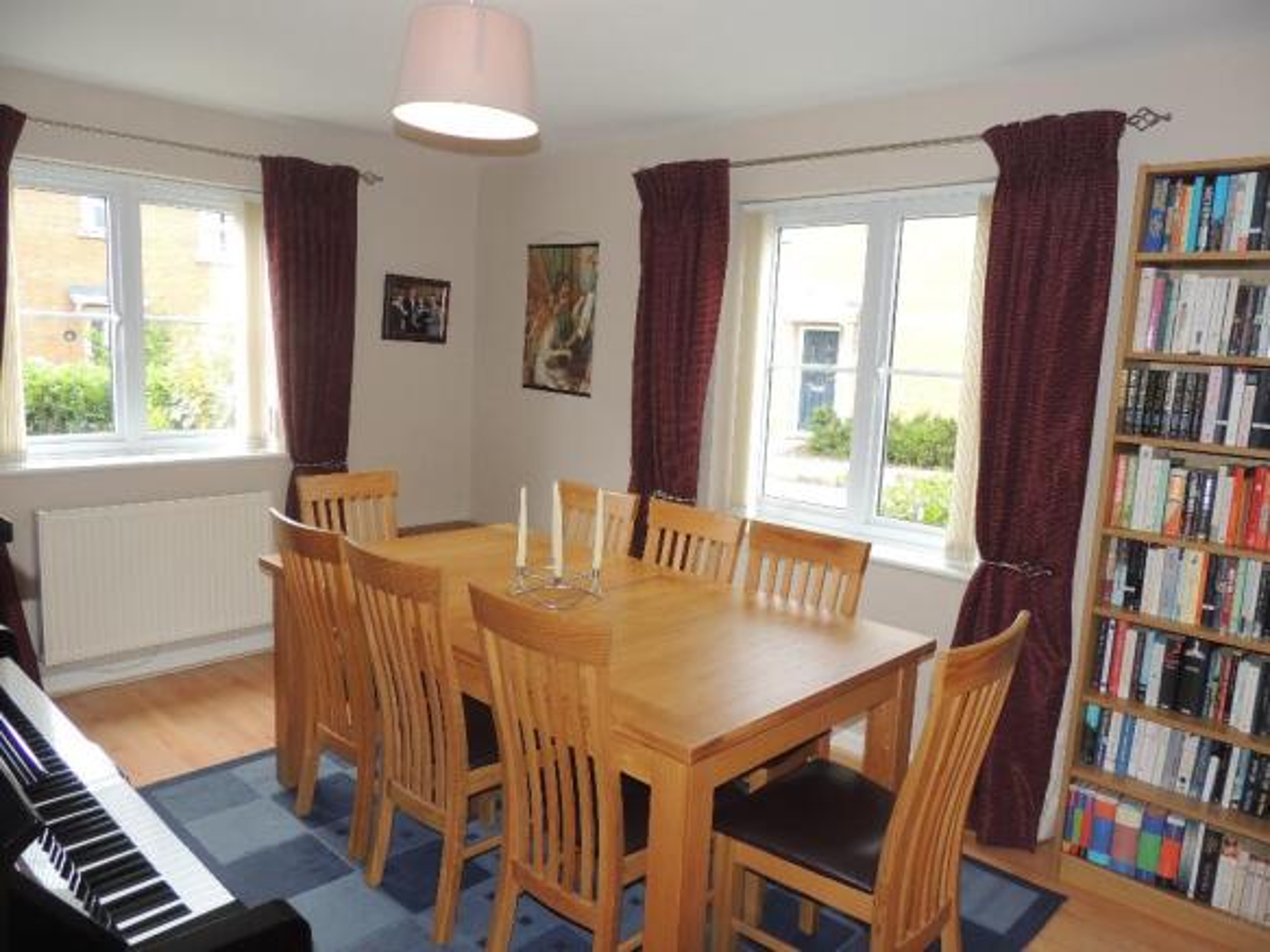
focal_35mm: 24
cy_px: 476
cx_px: 635
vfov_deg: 56.8
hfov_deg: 71.6
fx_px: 880
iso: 100
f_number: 3
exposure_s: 1/60
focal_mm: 4.3
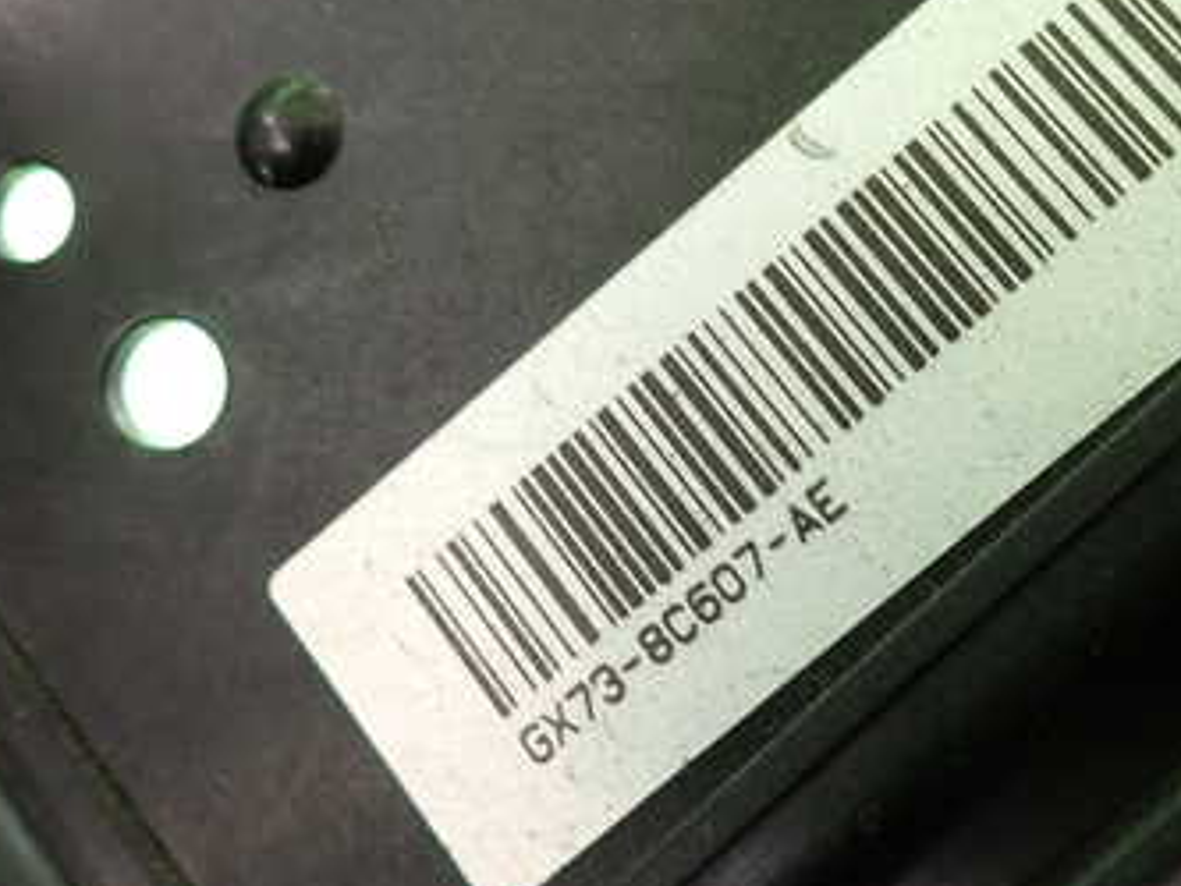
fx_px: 1536
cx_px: 731
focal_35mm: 45
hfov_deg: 41.8
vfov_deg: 32.1
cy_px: 347
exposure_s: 1/60
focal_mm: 4.5
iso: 125
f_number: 2
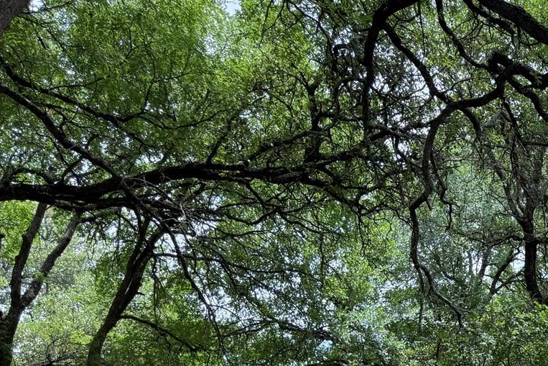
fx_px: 1020
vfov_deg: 19.0
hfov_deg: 26.1
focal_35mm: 67
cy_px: 462
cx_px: 692
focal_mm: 6.76
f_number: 1.78
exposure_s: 1/772
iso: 100
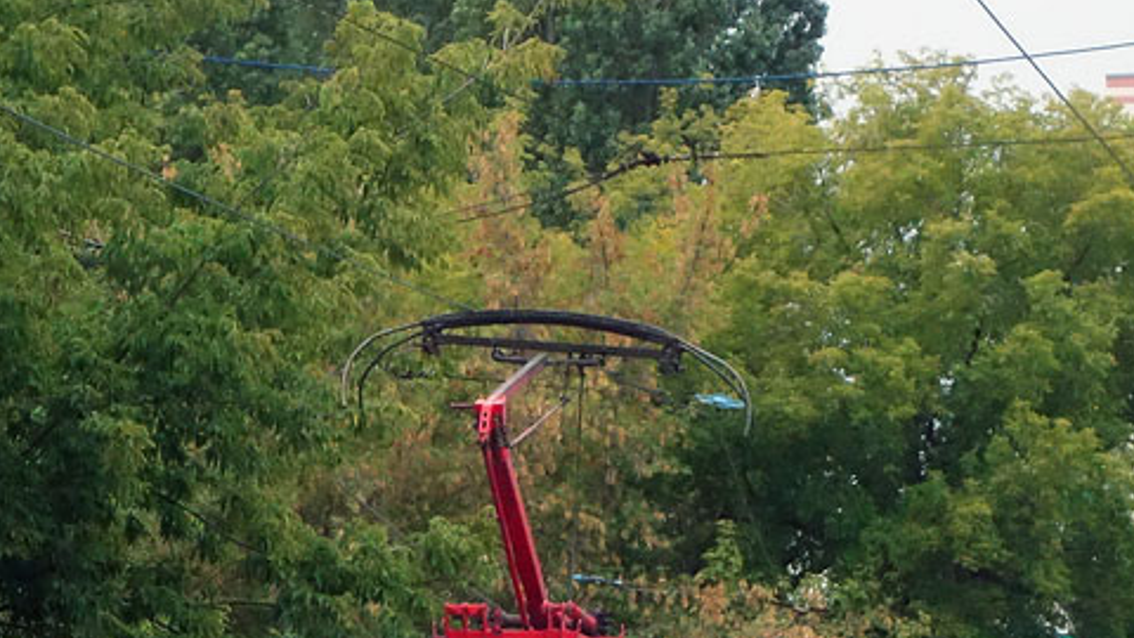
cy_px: 692
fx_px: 6224
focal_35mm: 207
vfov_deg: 5.8
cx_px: 449
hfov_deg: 10.4
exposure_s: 1/500
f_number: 4.5
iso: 1250
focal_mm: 29.49
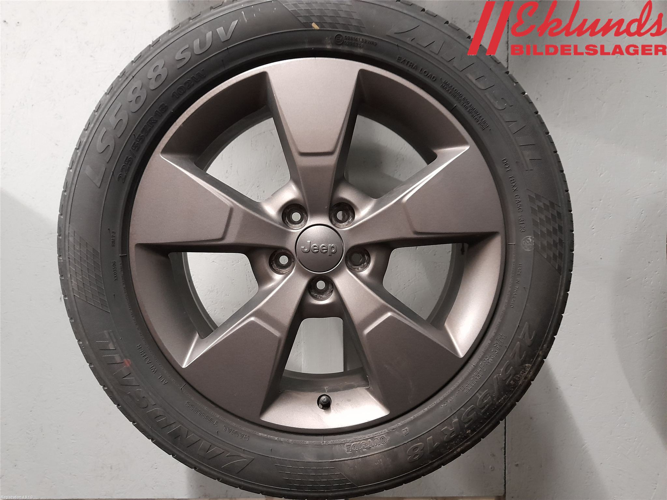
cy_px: 250
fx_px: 482
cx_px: 334
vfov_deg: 54.9
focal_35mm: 25
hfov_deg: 69.4
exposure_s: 1/20
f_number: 2
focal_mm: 4.6
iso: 640
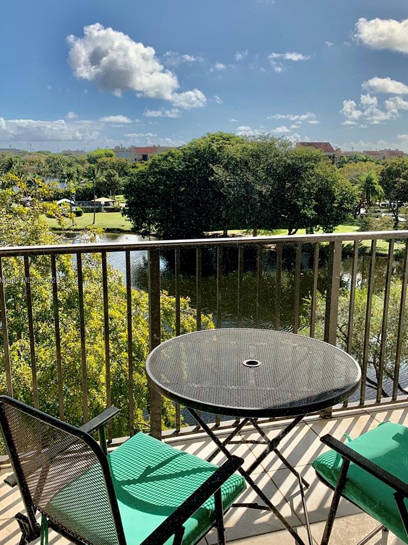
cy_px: 281
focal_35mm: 34
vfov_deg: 54.0
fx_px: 535
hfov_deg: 41.8
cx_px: 218
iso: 25
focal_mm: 4.25
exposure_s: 1/1689
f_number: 1.8
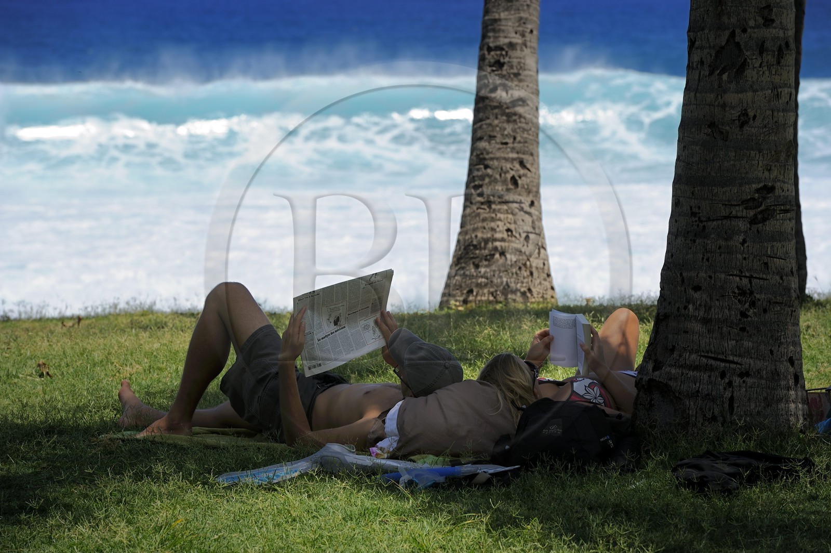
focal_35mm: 200
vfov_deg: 6.9
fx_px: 4613
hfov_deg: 10.3
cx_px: 416
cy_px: 276
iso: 200
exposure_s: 1/400
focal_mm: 200
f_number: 10
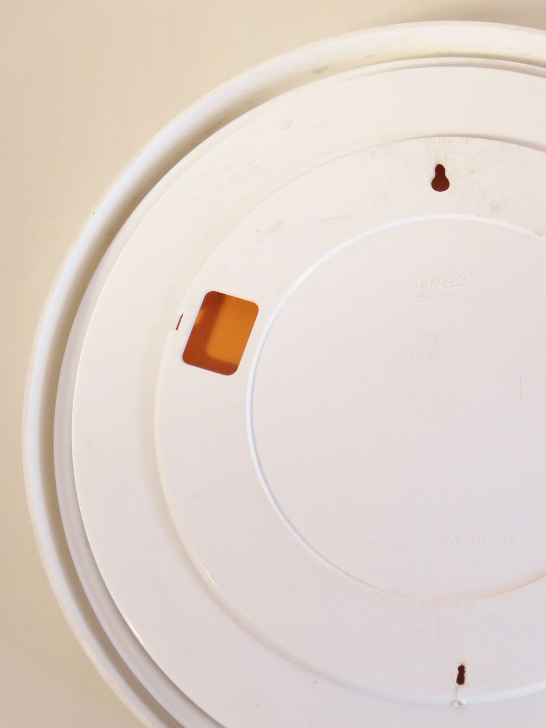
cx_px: 445
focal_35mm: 62
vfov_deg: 31.2
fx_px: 1304
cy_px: 401
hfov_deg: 23.3
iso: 100
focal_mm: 6.8
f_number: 3.7
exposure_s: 1/60
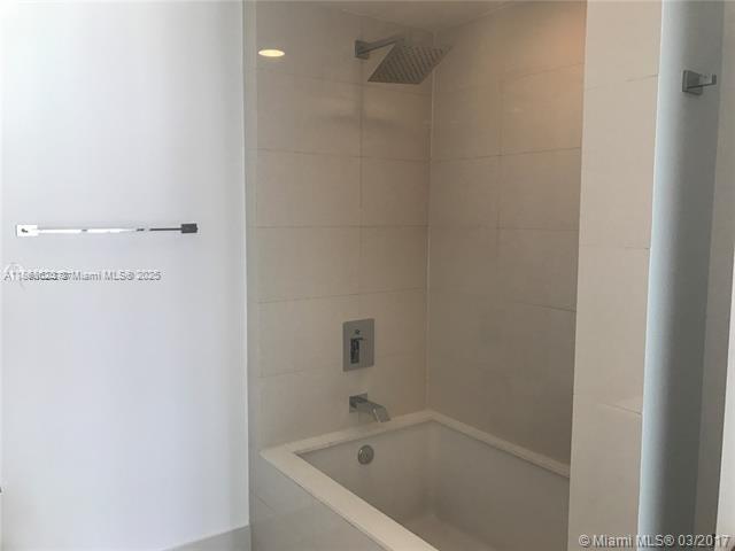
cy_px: 276
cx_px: 368
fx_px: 595
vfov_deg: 49.7
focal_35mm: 28
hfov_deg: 63.4
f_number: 1.8
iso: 32
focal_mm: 3.99
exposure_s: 1/30
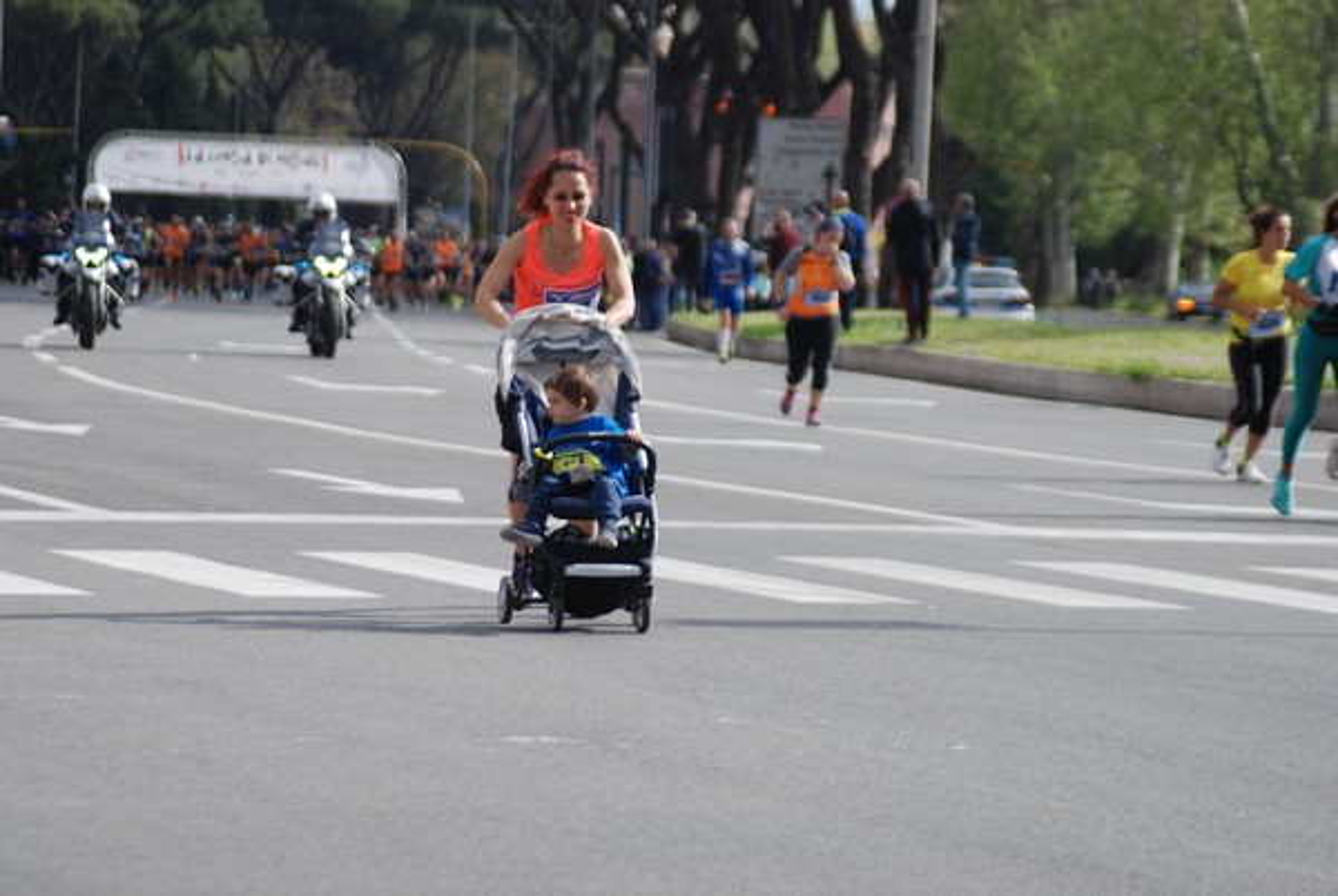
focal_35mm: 202
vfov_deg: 6.8
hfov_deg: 10.1
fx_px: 7537
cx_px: 669
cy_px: 448
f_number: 4.5
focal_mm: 135
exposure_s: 1/1000
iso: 200
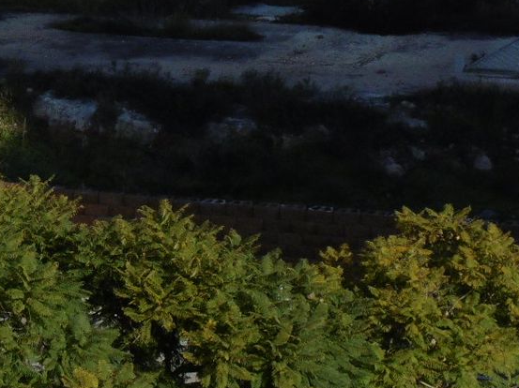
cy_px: -70
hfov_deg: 7.3
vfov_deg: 5.5
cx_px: -68
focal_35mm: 271
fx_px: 4060
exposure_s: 1/640
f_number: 4.4
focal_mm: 14.3
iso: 100
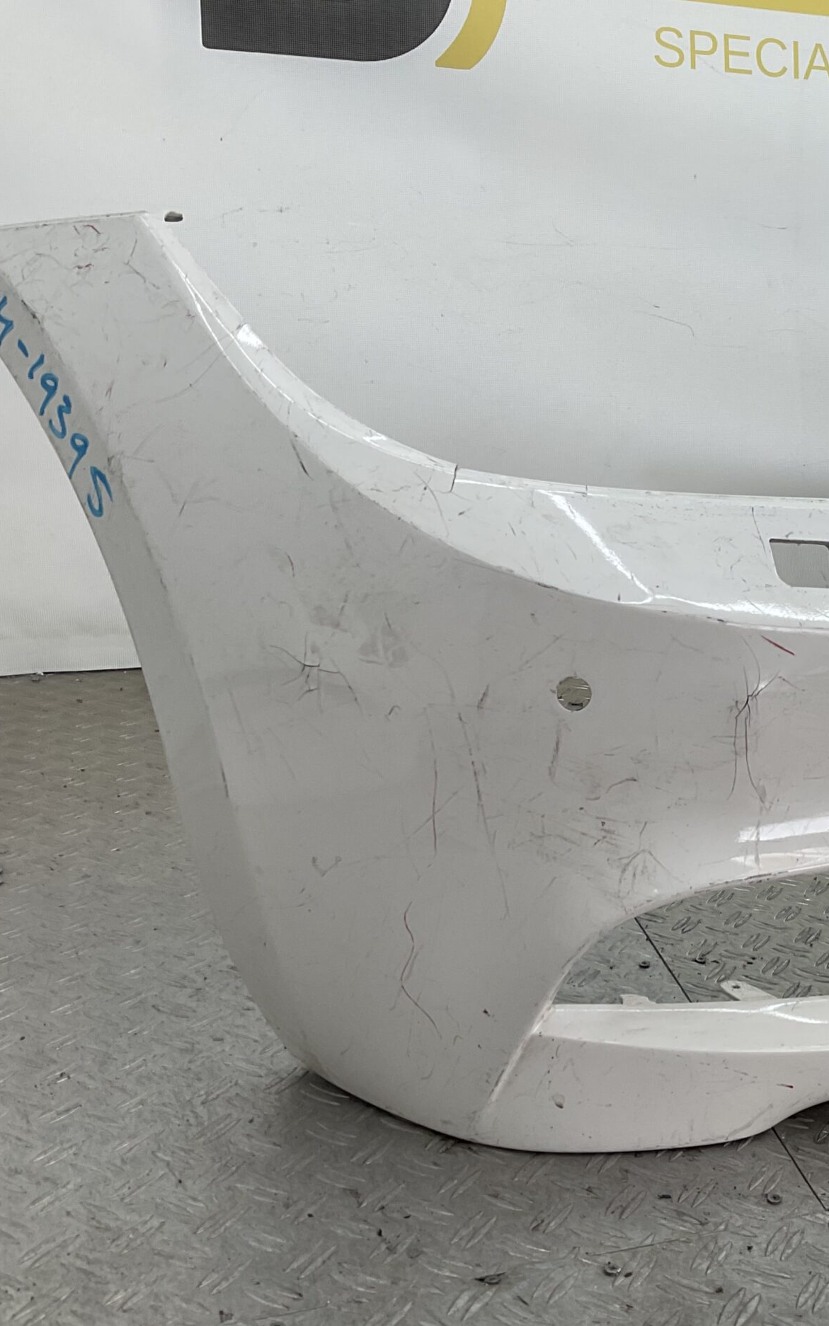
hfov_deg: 29.1
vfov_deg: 47.2
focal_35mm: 42
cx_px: 774
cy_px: 668
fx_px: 1518
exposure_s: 1/145
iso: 16
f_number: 1.8
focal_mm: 3
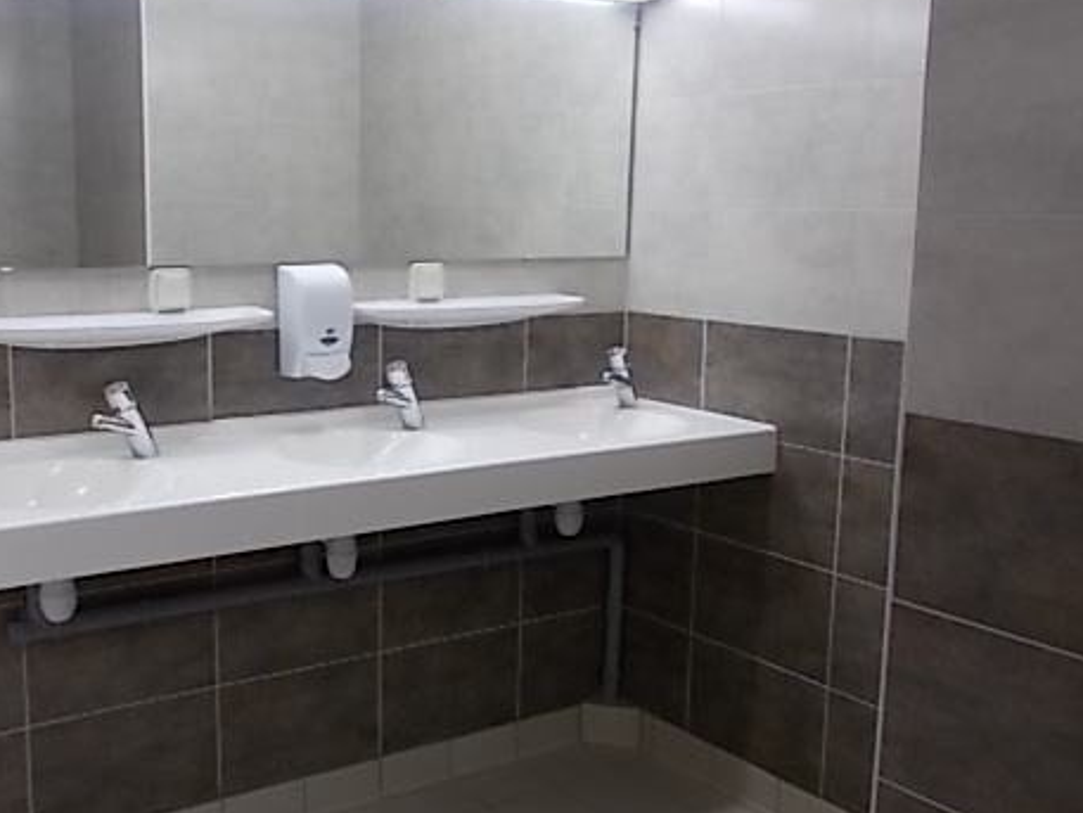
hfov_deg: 44.4
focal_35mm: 42
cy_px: 420
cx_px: 405
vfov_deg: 34.4
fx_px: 1314
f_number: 3.4
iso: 100
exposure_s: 1/25
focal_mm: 5.3
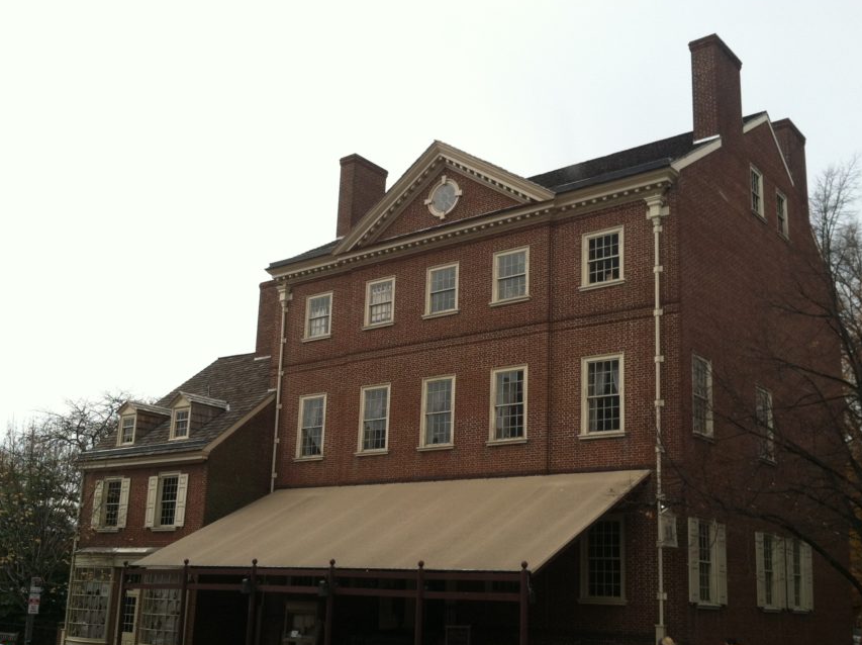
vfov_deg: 34.2
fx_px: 1045
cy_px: 378
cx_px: 412
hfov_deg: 44.8
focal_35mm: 42
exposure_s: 1/380
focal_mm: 3.85
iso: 80
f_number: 2.8
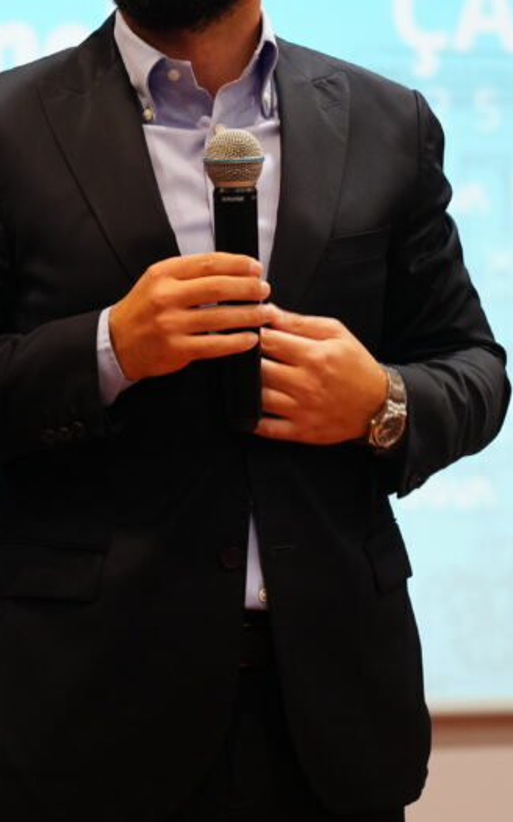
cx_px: 216
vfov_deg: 12.0
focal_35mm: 174
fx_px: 3893
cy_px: 192
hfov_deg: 7.5
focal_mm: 70
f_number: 2.8
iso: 1600
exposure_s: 1/100
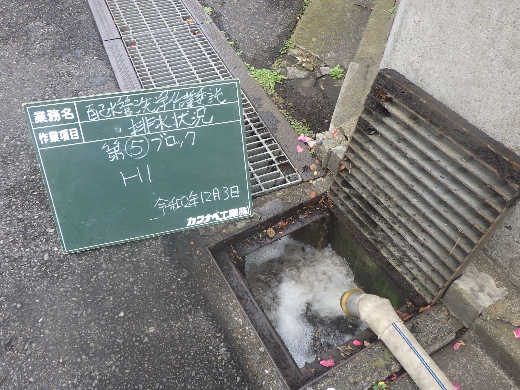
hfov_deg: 63.4
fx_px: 421
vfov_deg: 49.7
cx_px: 260
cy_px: 195
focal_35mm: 28
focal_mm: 5
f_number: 3.5
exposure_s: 1/100
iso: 125
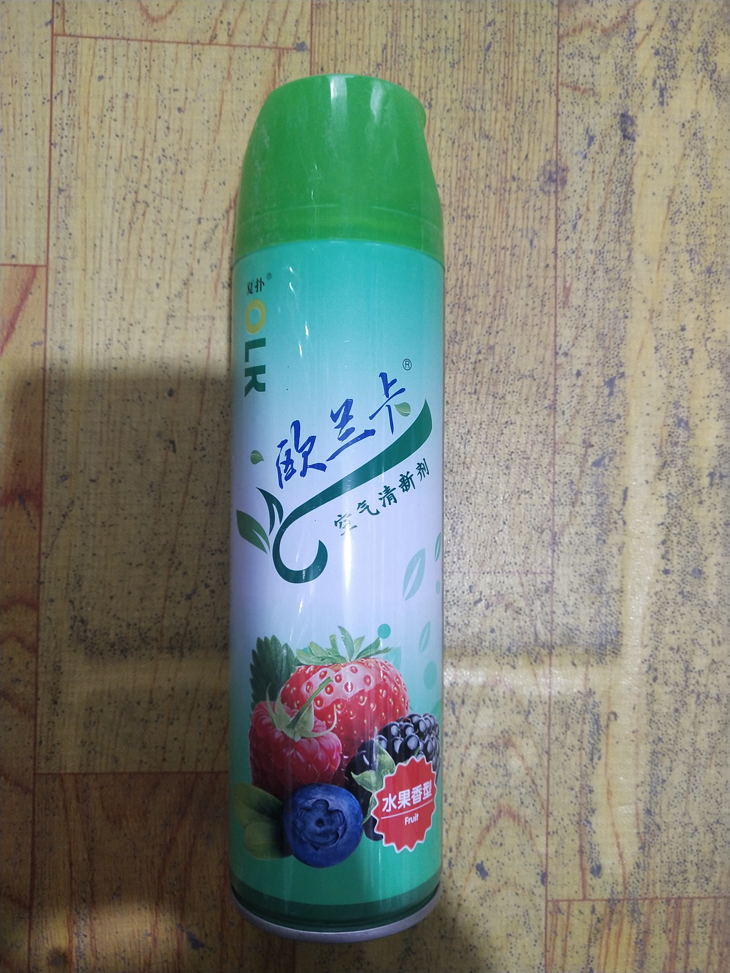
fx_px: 844
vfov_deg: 60.0
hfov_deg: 46.8
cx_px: 365
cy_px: 486
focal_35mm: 30
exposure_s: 1/50
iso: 404
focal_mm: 3.95
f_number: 1.8
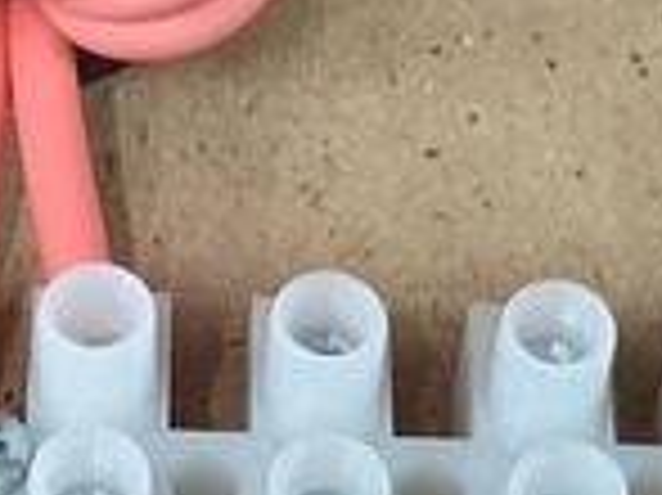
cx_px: 329
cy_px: 81
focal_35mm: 158
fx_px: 3019
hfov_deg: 12.5
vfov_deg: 9.4
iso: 160
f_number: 2.2
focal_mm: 4.15
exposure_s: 1/8
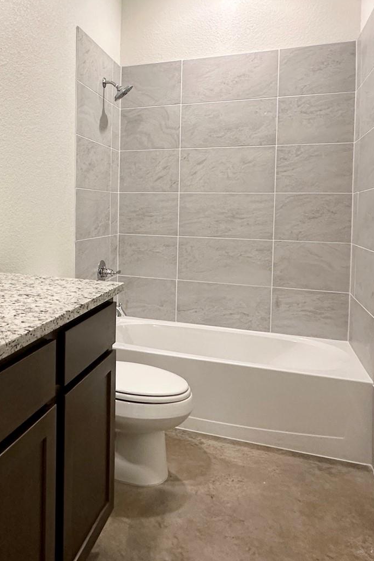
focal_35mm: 29
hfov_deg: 43.2
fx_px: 452
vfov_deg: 63.0
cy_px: 221
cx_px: 84
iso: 250
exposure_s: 1/120
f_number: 2.2
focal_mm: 2.22
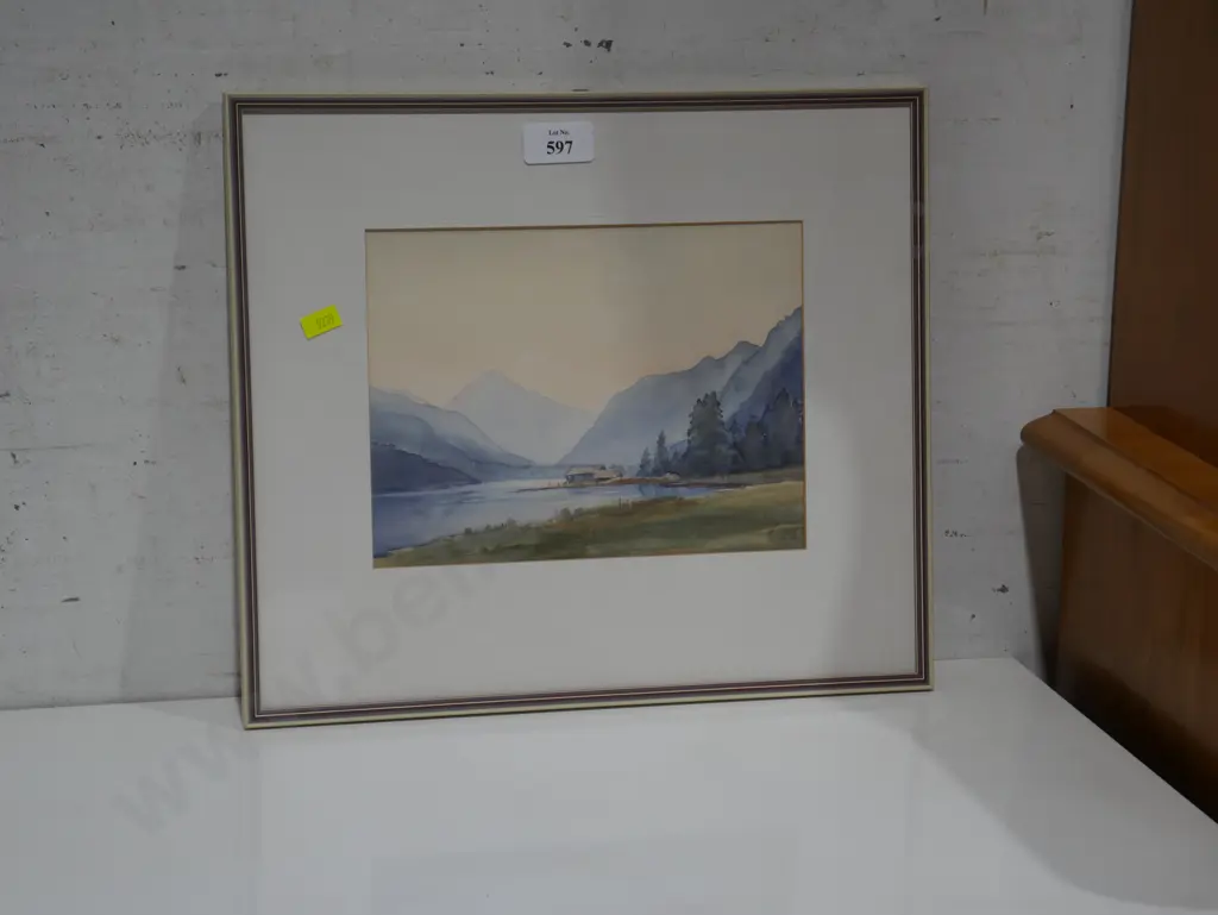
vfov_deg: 17.6
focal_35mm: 84
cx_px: 609
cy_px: 458
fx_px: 2957
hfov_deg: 23.3
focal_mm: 42
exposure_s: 1/100
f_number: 5.6
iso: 320
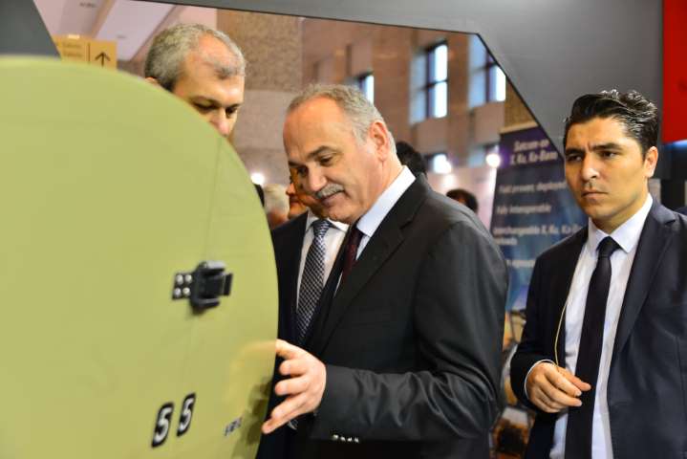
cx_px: 344
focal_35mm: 48
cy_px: 230
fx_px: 916
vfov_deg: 28.1
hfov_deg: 41.1
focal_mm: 48
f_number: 3.5
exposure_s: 1/60
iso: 400
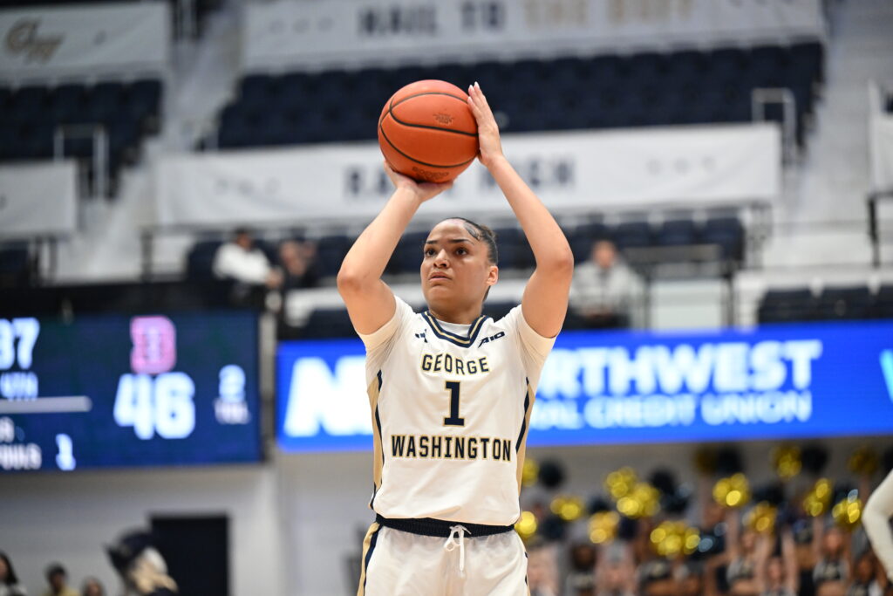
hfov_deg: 14.2
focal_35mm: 145
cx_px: 446
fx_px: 3597
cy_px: 298
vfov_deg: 9.5
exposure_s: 1/1000
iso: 4000
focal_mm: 145
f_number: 2.8
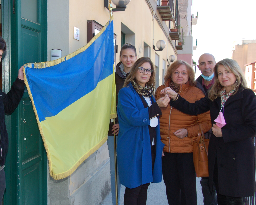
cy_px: 102
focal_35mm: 48
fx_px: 364
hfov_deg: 38.5
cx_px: 93
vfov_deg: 31.5
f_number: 7.1
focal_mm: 26
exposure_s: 1/200
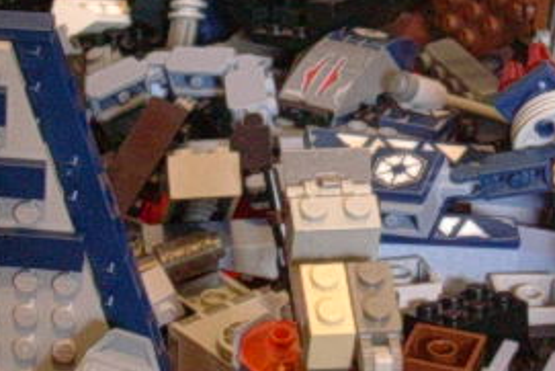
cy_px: 76
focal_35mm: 184
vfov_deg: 7.5
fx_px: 2838
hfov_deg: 11.2
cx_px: 184
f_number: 3.8
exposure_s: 1/3.5
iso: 200
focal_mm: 11.3
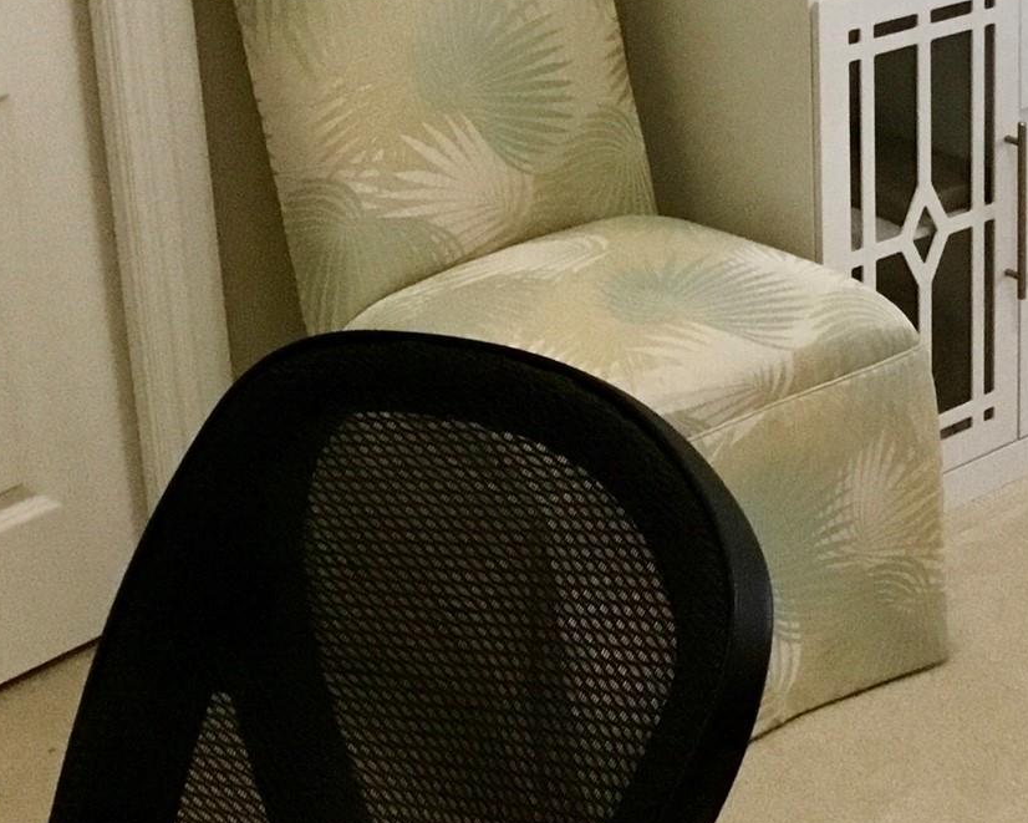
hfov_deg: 23.2
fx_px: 2282
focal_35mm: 75
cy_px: -57
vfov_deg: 19.6
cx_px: 1242
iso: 200
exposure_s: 1/30
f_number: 2.4
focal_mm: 3.3
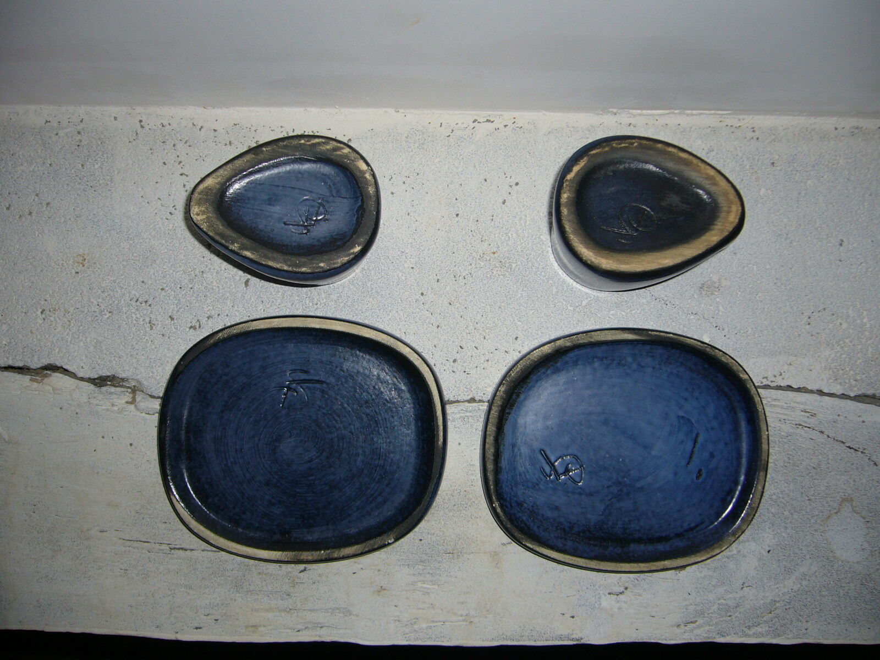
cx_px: 440
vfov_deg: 40.7
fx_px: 890
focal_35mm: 35
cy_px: 330
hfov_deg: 52.6
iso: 80
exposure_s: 1/60
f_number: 2.8
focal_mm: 5.8
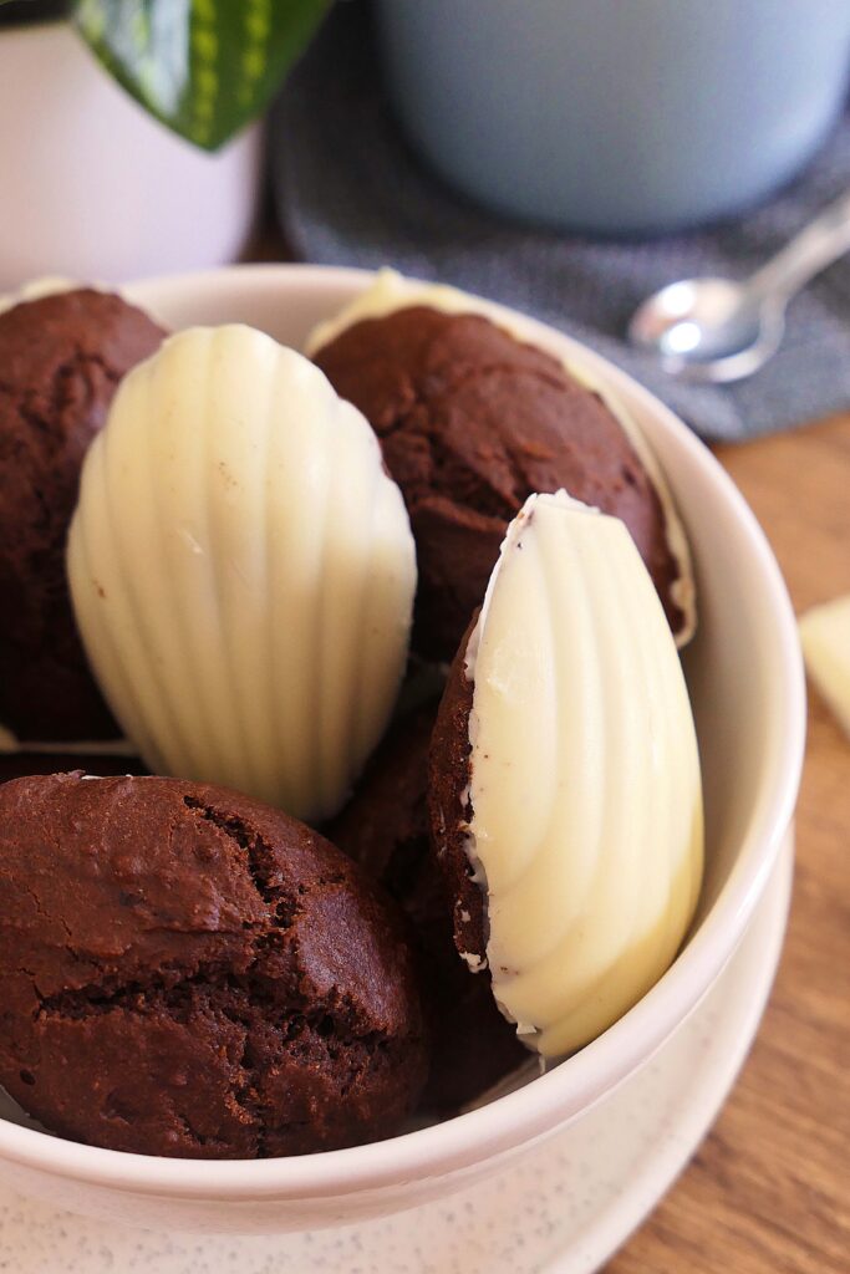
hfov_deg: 23.8
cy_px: 637
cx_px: 425
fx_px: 2018
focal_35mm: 57
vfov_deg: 35.0
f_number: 2.8
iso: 800
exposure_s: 1/125
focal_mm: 21
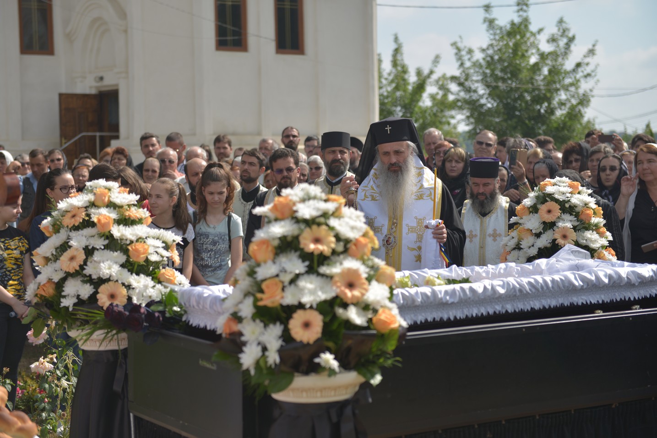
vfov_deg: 19.5
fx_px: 1278
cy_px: 219
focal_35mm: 70
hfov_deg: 28.8
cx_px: 328
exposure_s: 1/1600
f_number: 2.8
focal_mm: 70
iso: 100
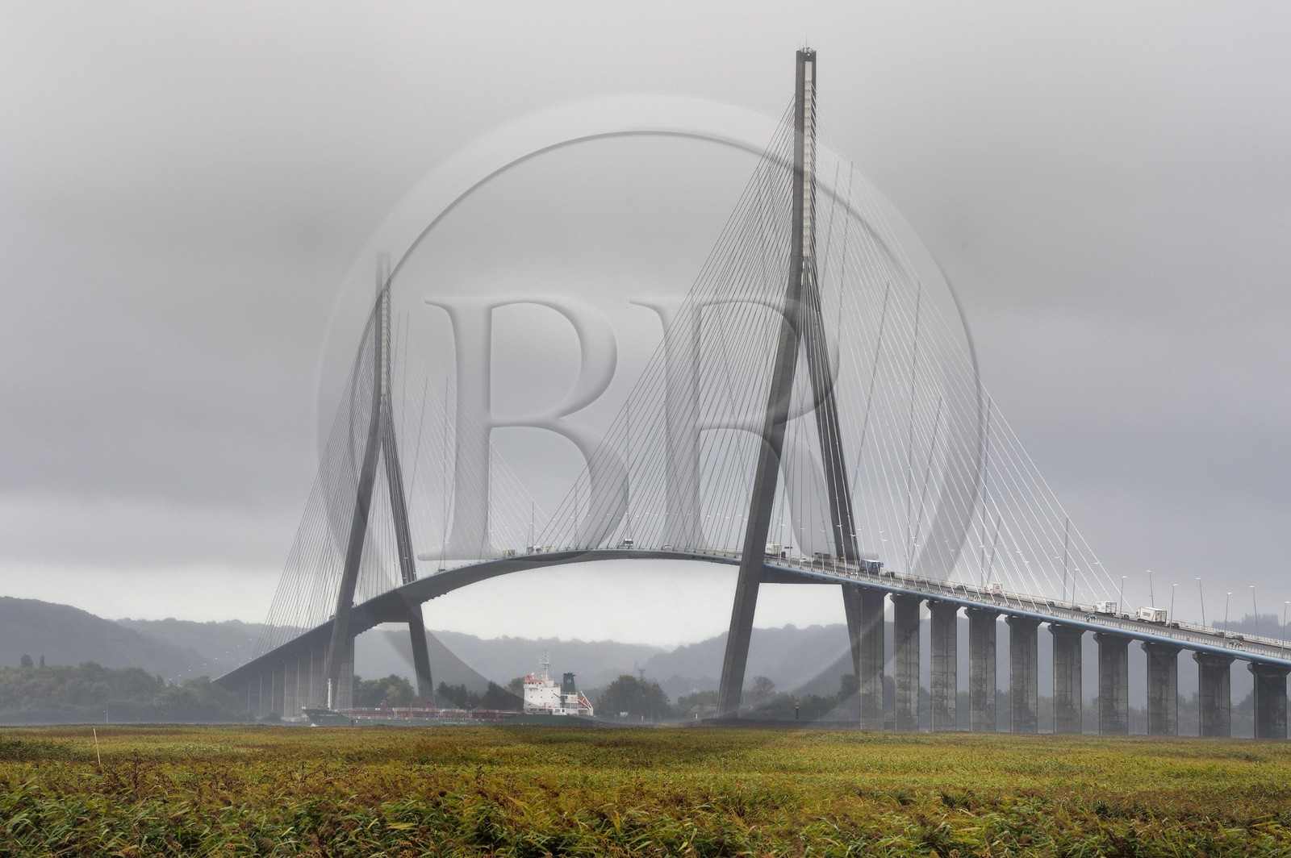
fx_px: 6450
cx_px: 646
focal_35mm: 180
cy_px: 429
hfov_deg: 11.4
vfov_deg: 7.6
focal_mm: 180
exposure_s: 1/125
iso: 400
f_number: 11
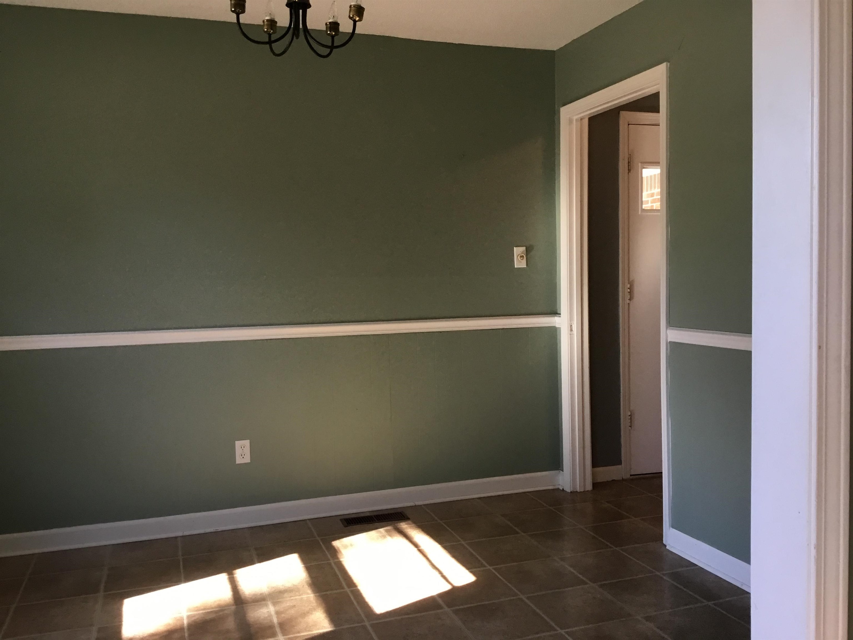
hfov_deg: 58.4
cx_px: 426
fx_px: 764
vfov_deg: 45.4
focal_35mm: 31
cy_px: 320
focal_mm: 3.3
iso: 40
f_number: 2.4
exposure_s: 1/30
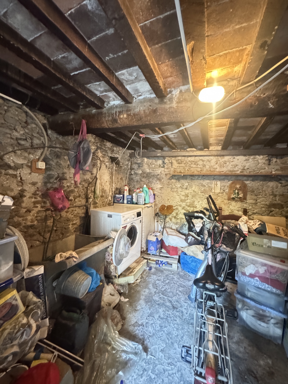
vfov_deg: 102.1
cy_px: 192
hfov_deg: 85.7
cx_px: 144
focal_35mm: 14
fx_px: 155
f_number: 2.2
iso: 2000
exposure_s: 1/25
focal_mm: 2.22
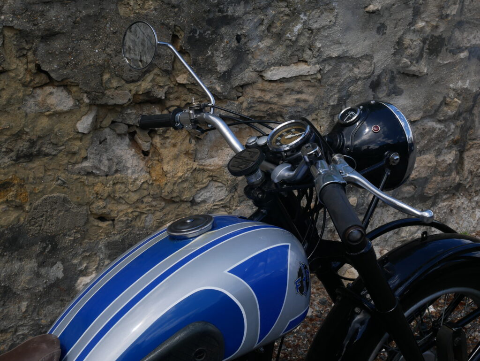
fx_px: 694
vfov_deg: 29.1
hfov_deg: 38.2
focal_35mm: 50
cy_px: 180
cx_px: 240
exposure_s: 1/250
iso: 200
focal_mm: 25
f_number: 9
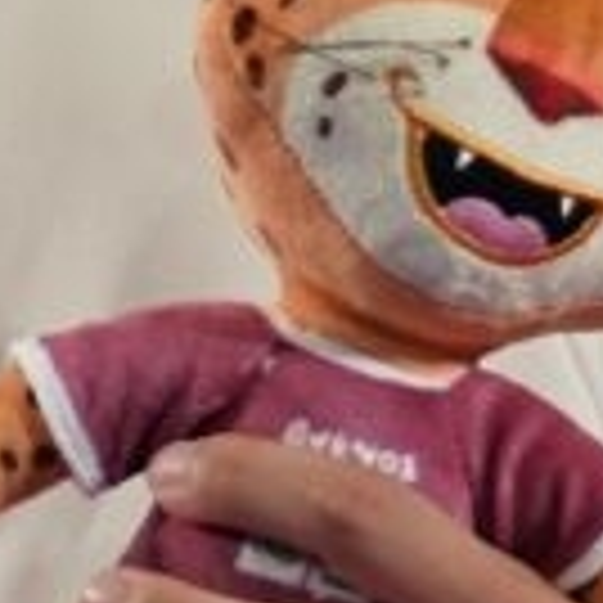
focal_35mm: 1404
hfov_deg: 1.2
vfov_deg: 1.2
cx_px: -54
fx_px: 27670
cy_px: -58
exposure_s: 1/500
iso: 400
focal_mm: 123
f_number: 2.8
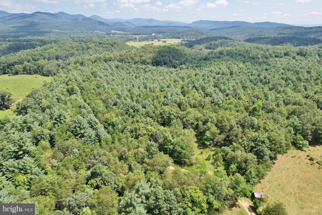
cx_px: 161
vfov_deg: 57.2
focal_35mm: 22
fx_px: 197
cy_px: 108
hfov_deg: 78.6
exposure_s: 1/1500
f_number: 2.8
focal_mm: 8.38
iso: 140
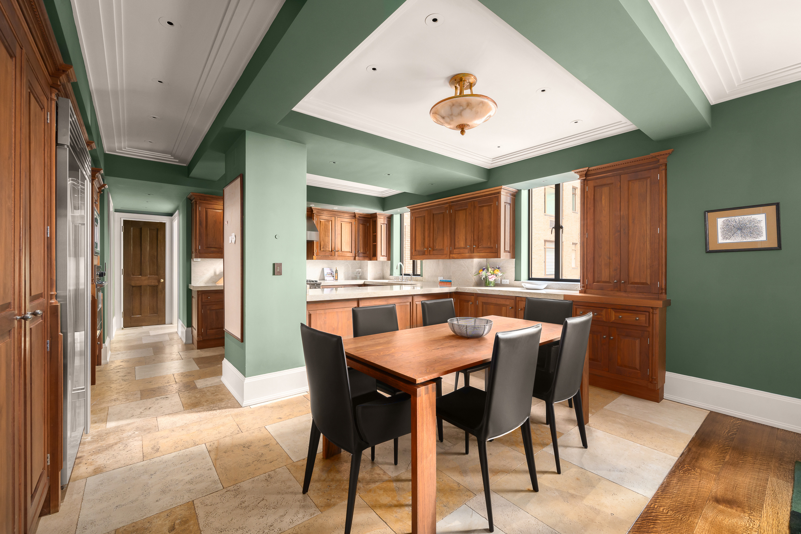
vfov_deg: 81.2
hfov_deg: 104.3
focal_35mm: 14
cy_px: 267
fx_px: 311
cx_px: 400
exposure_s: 13
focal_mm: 14
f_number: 11
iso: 500
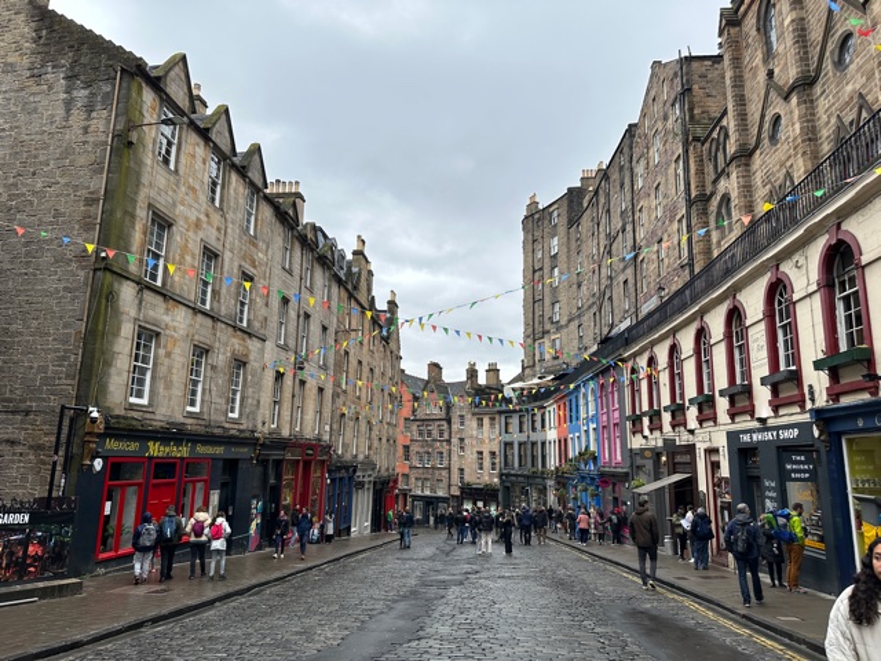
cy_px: 330
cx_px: 440
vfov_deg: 56.8
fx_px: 611
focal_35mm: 24
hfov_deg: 71.6
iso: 80
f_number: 1.78
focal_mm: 6.86
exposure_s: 1/1107
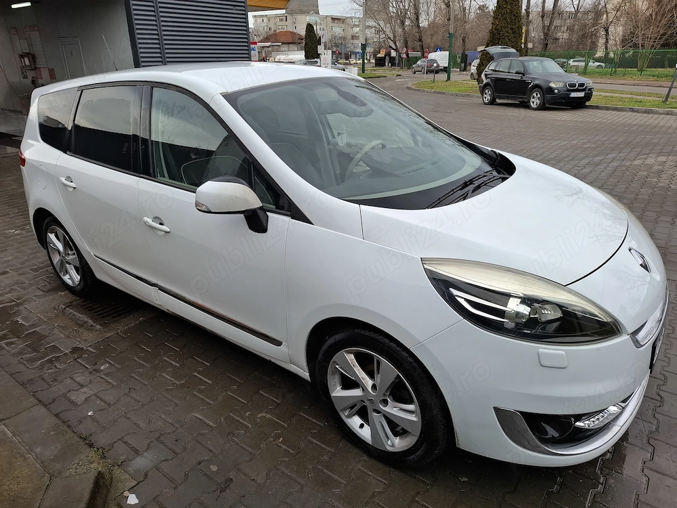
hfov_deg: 73.9
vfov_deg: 58.9
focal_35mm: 23
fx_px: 450
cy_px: 254
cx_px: 338
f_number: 1.8
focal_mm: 5.54
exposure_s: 1/397
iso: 50
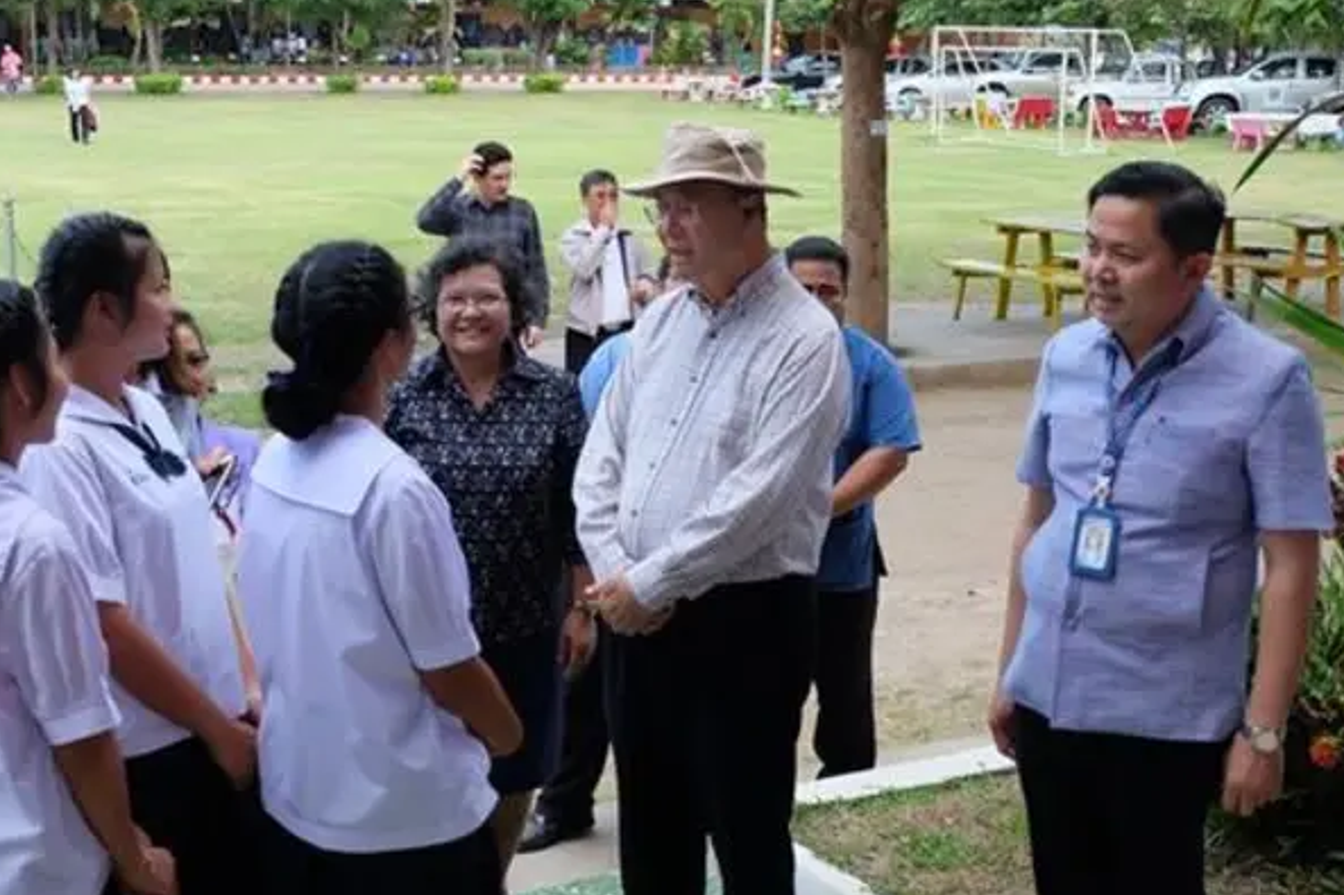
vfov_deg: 27.0
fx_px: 1866
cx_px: 485
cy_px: 483
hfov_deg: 39.3
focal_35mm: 50
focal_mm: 25.6
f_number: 4.5
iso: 400
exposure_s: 1/350
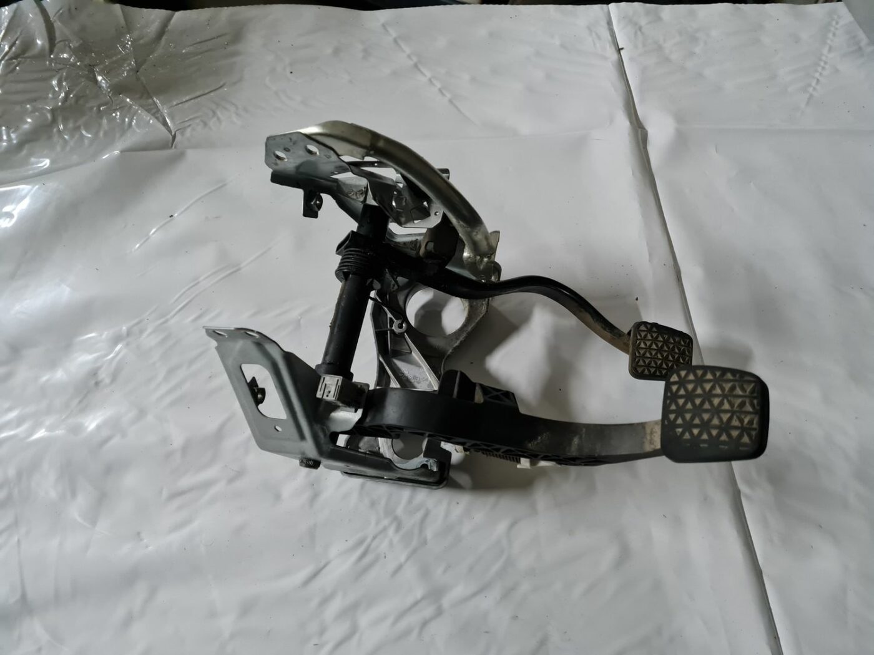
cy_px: 328
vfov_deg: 53.1
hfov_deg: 67.3
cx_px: 437
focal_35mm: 26
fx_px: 656
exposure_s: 1/33
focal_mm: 5.4
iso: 640
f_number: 1.8
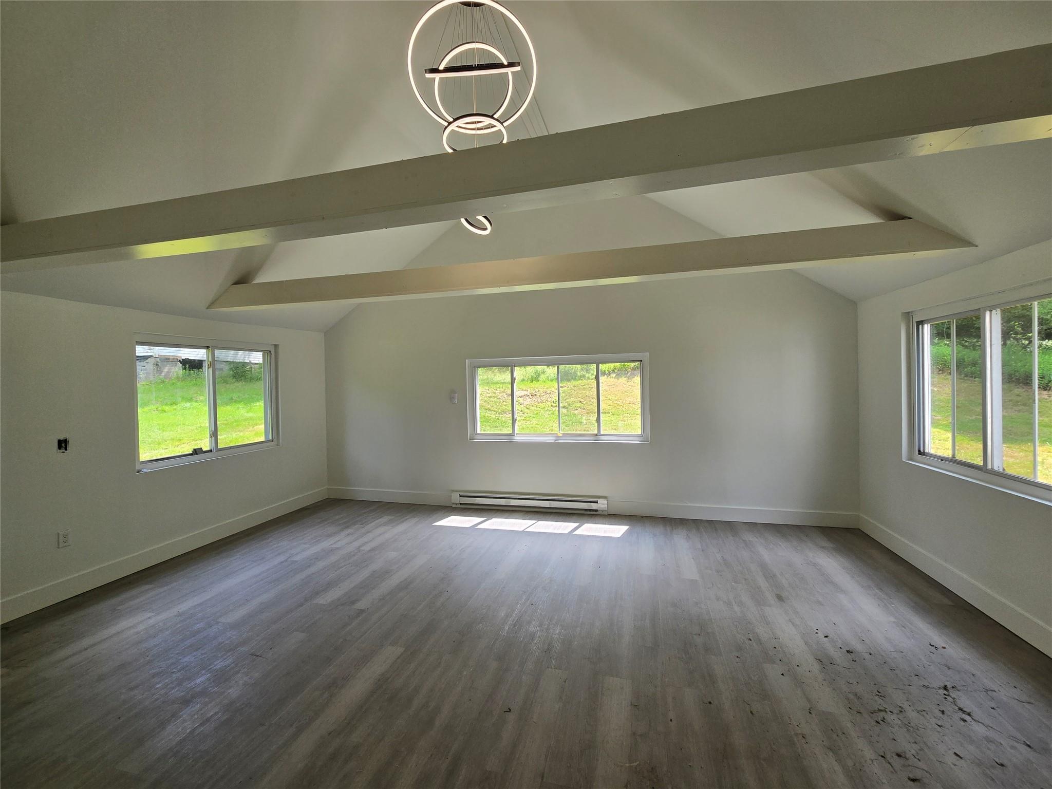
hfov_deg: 106.2
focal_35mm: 13
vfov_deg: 89.9
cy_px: 394
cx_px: 526
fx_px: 395
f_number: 2.2
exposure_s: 1/225
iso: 50
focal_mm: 2.2
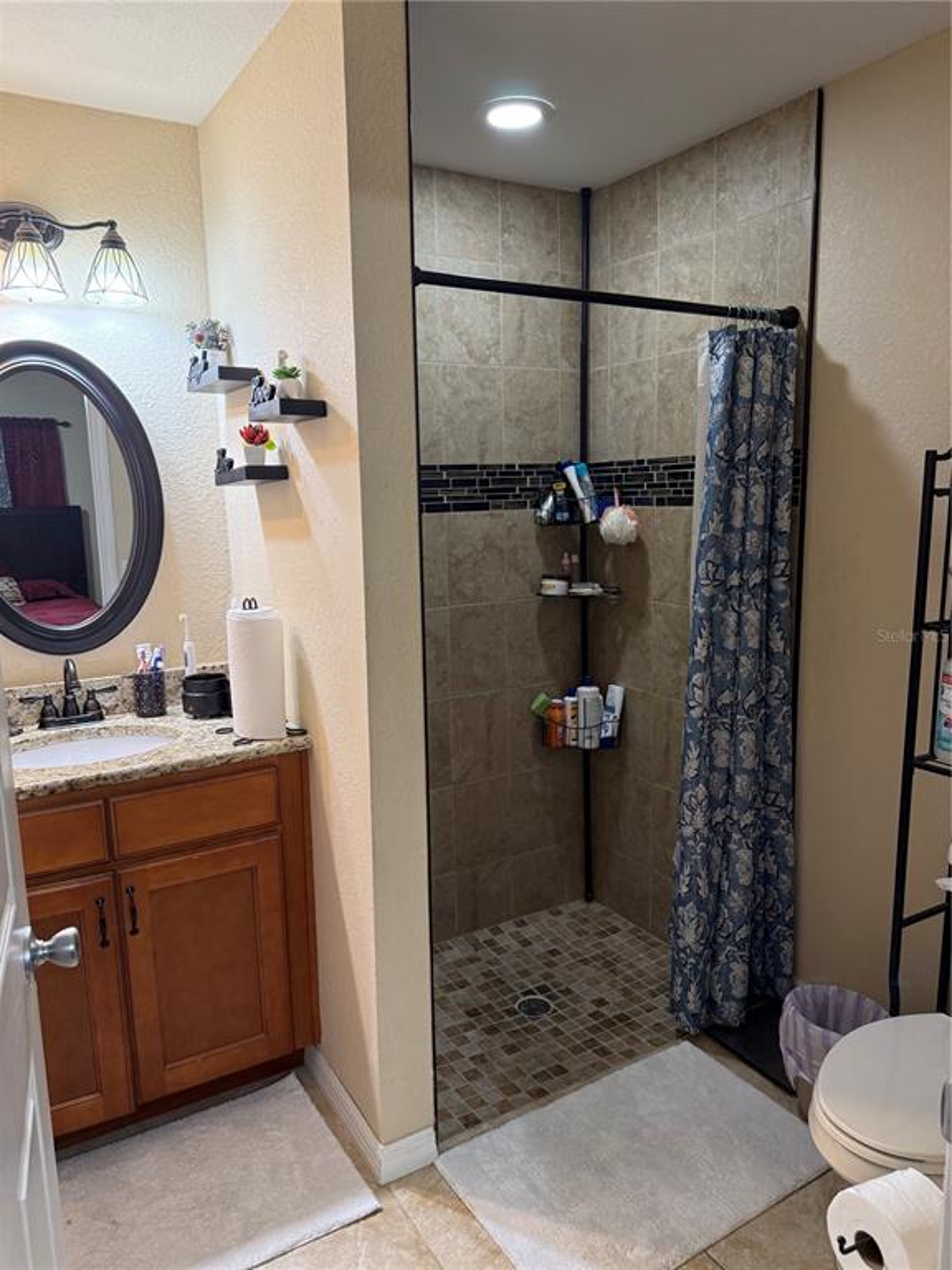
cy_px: 635
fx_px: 880
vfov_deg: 71.6
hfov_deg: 56.8
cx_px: 476
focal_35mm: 24
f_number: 1.78
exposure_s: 1/120
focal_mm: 6.76
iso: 200
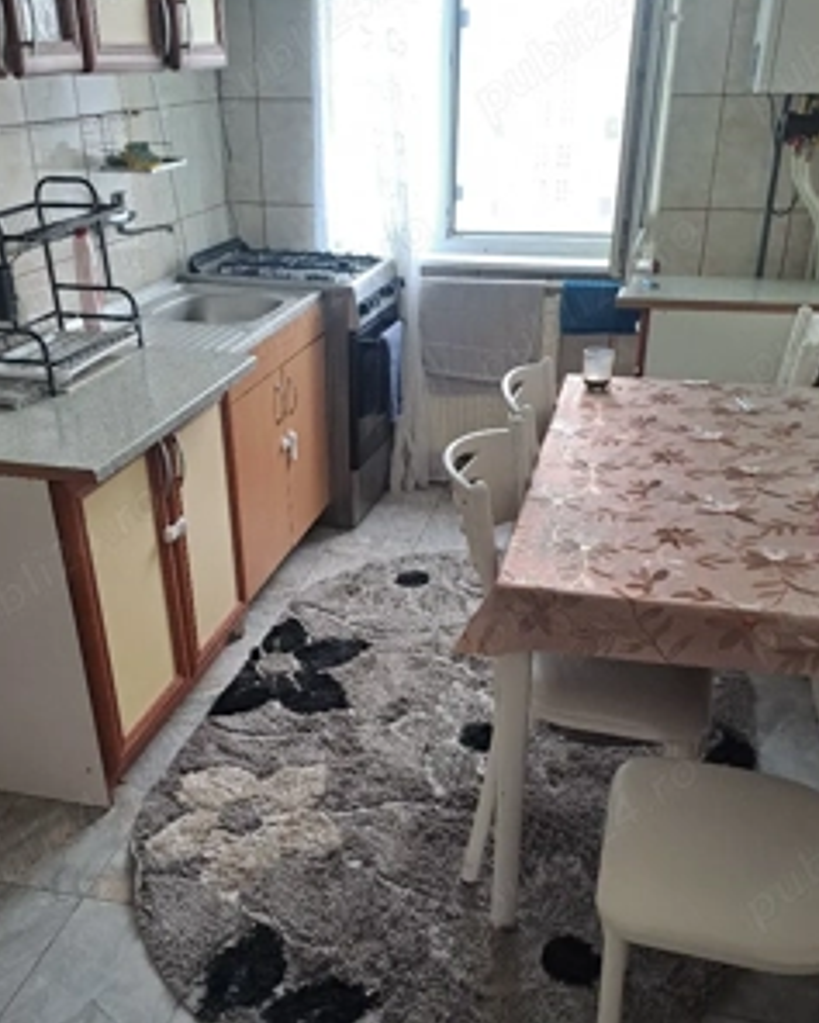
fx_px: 999
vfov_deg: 53.8
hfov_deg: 44.5
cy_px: 612
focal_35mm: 33
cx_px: 387
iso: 80
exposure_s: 1/33
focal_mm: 4.65
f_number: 1.8
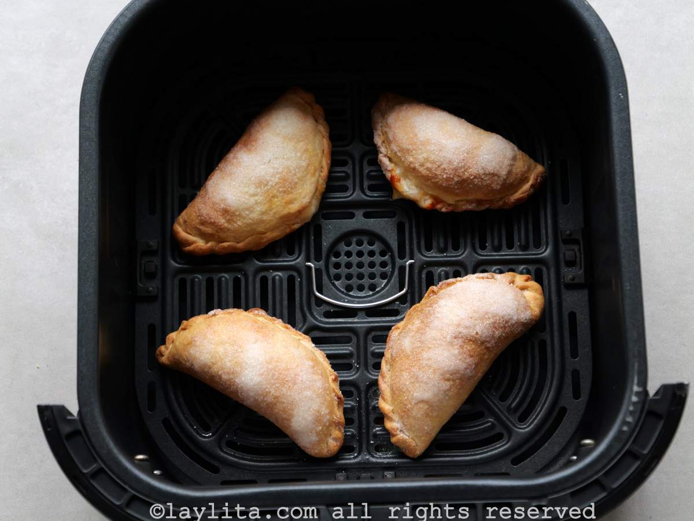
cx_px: 347
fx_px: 1845
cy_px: 260
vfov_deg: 16.1
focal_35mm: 92
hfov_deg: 21.3
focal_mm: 46
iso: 1600
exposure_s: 1/100
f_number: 3.9
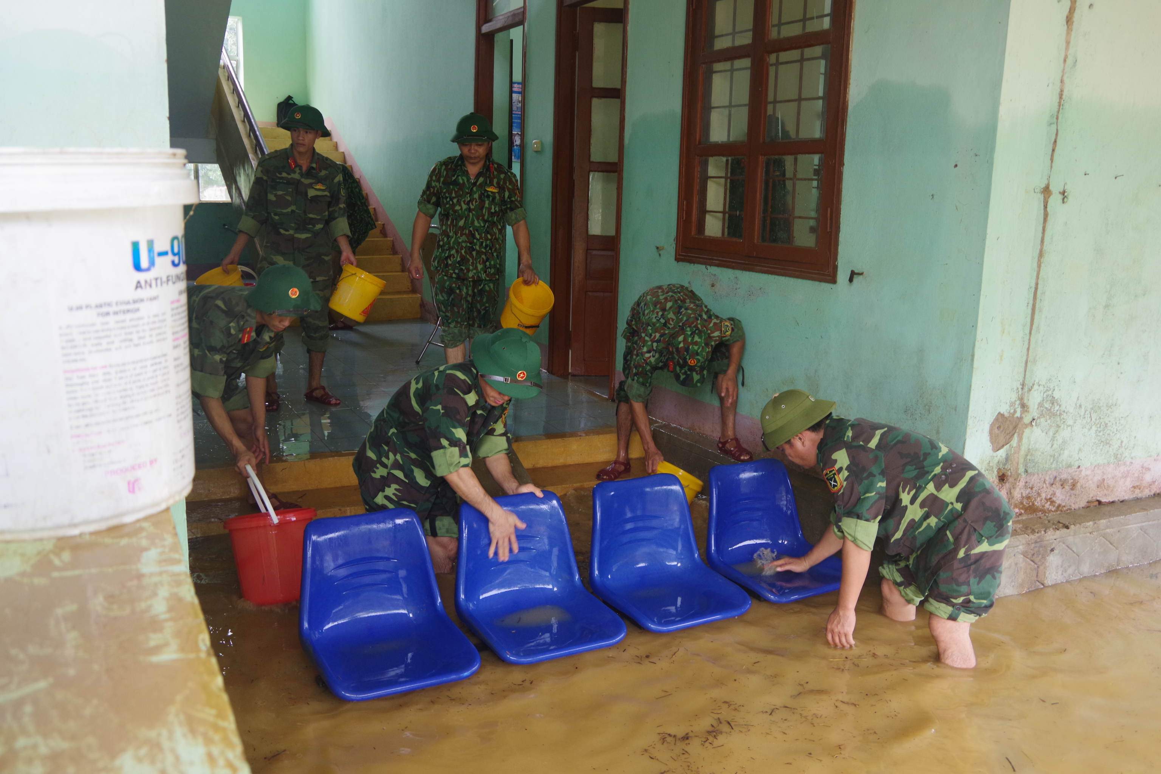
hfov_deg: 67.4
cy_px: 387
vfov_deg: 47.9
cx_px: 580
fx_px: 871
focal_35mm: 27
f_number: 5.6
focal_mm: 18
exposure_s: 1/80
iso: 800
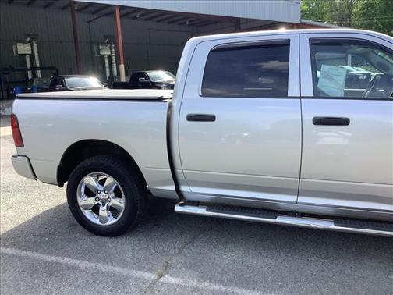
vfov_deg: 45.4
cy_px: 148
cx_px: 196
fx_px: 352
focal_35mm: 31
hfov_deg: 58.4
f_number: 2.4
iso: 25
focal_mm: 3.3
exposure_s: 1/473
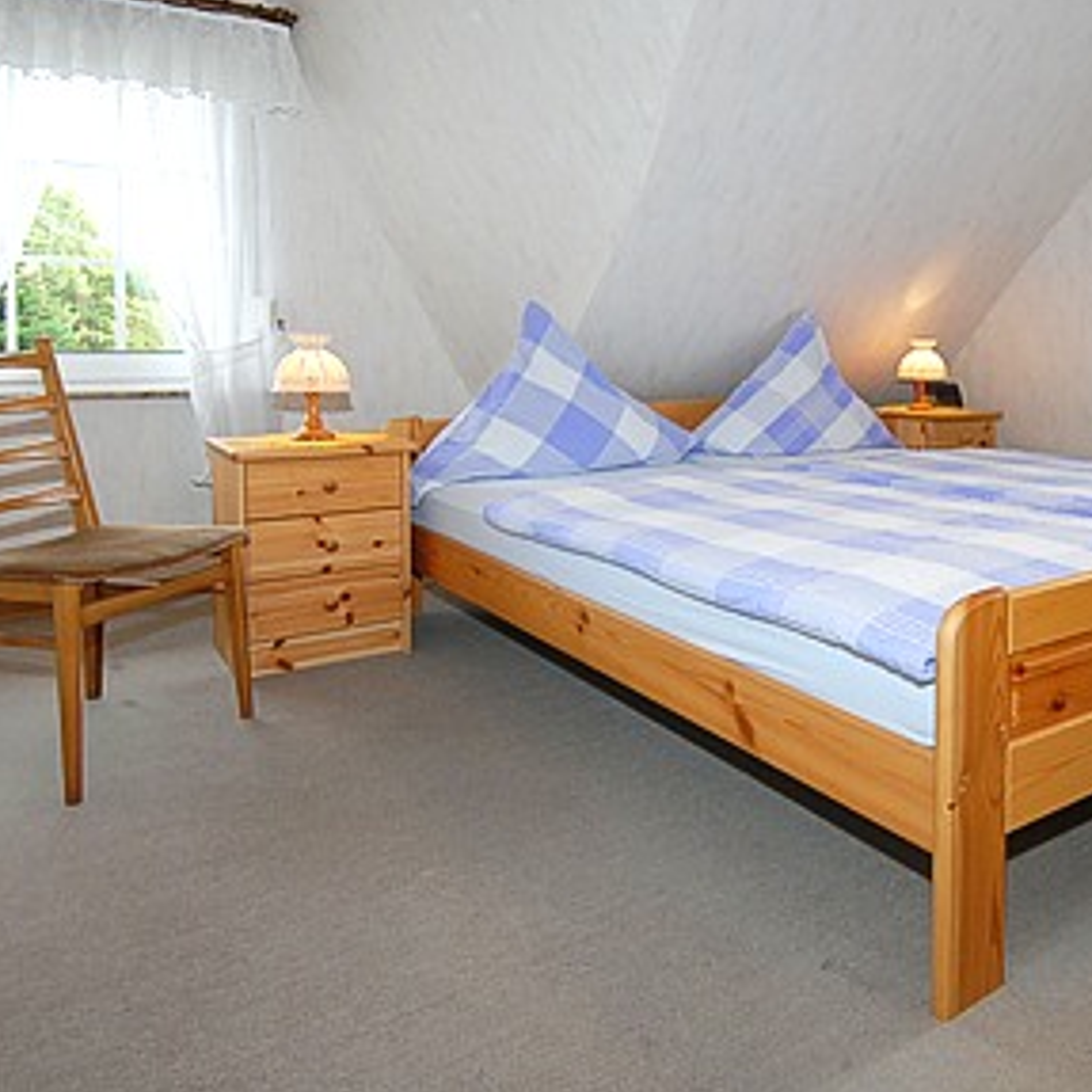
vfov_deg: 65.0
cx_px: 696
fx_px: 857
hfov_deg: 63.9
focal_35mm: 24
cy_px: 548
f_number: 5
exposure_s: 1/80
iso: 400
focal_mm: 12
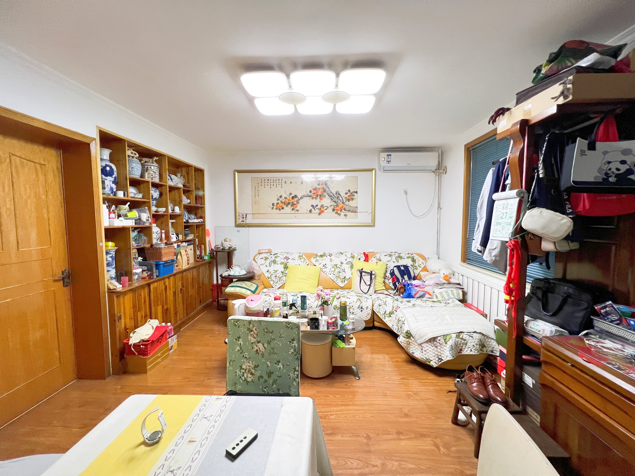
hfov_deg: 106.2
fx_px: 238
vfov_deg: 89.9
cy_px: 238
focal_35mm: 13
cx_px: 318
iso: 200
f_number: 1.8
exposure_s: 1/100
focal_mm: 1.57
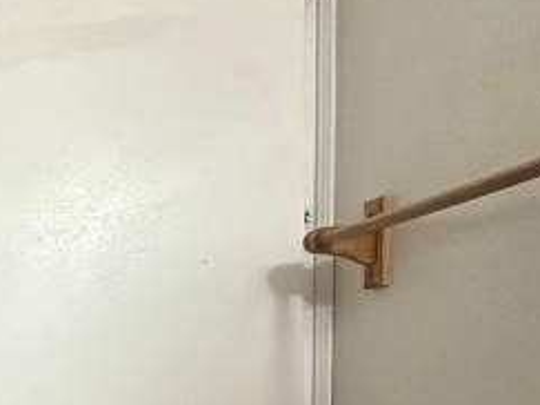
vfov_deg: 22.8
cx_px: -442
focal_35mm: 59
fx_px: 920
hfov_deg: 21.2
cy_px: 483
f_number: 2.2
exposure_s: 1/120
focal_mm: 2.22
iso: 250
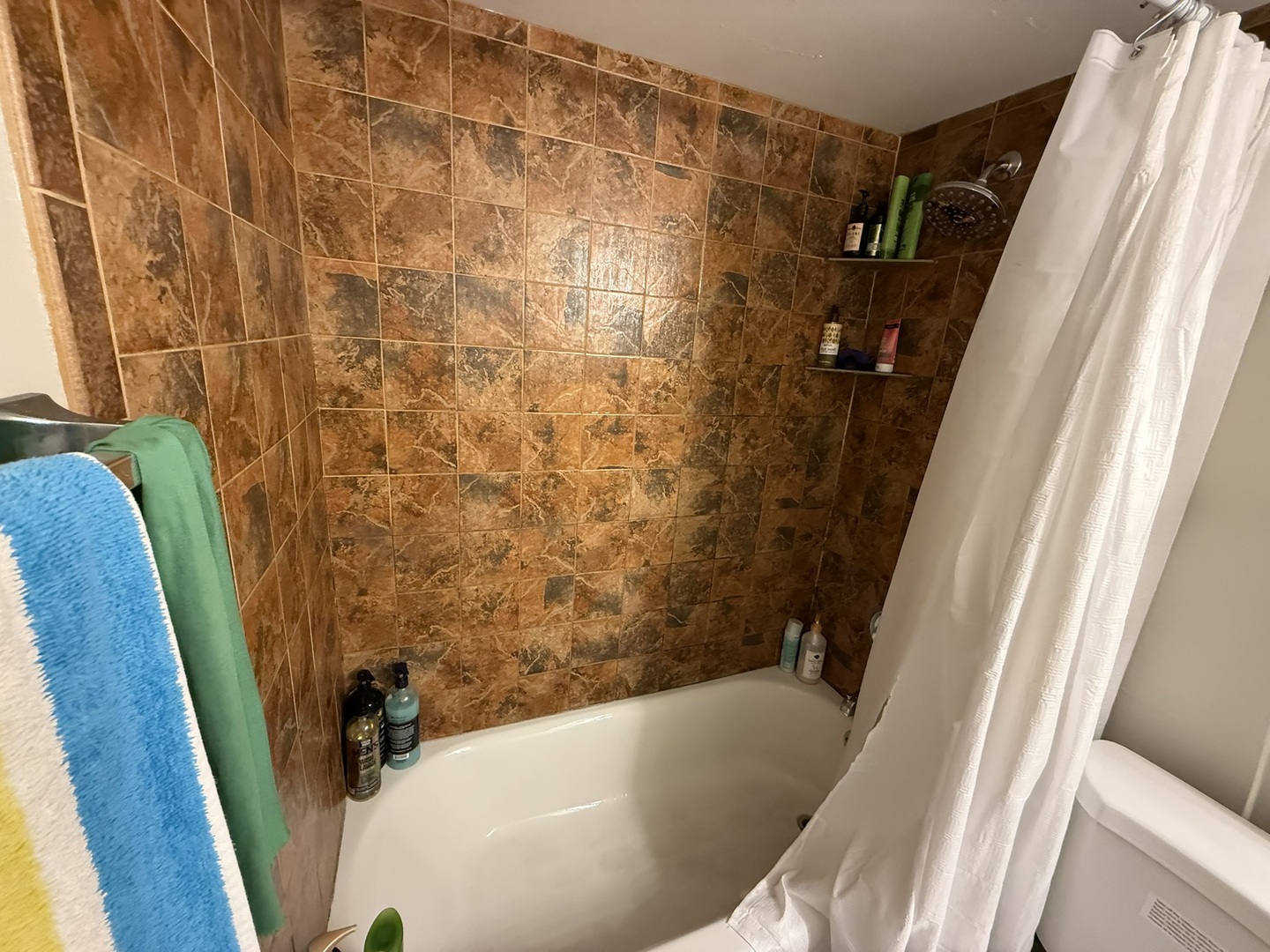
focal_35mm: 14
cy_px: 476
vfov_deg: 85.7
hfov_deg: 102.1
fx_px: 514
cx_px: 635
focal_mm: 2.22
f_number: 2.2
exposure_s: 1/60
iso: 640
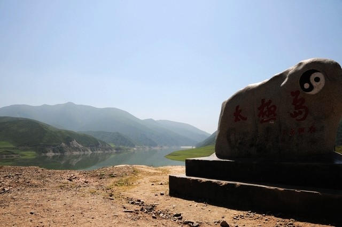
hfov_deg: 73.8
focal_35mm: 24
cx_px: 171
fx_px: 228
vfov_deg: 53.0
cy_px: 114
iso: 200
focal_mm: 16
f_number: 6.3
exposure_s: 1/1250
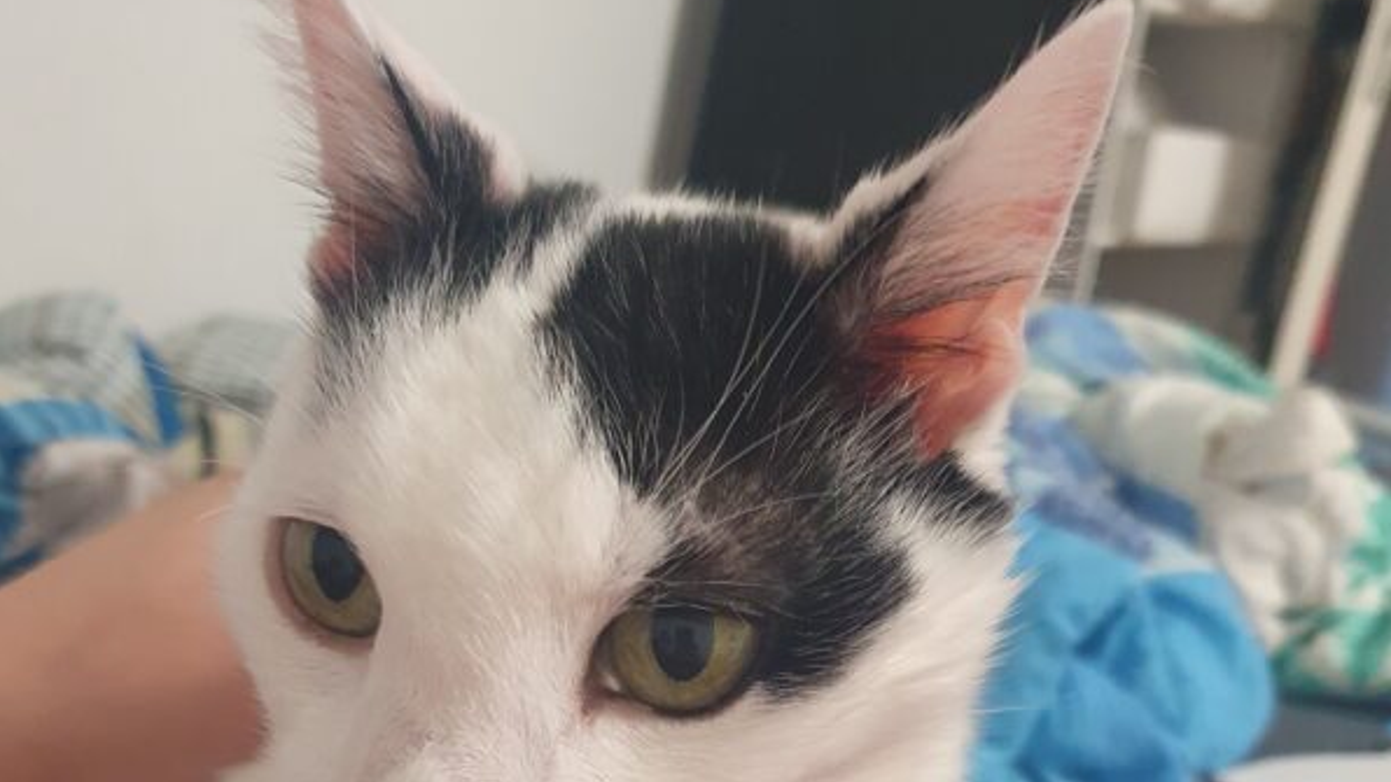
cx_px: 696
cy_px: 822
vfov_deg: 28.8
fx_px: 1401
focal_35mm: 38
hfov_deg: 52.8
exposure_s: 1/50
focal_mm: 4.32
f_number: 1.5
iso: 400
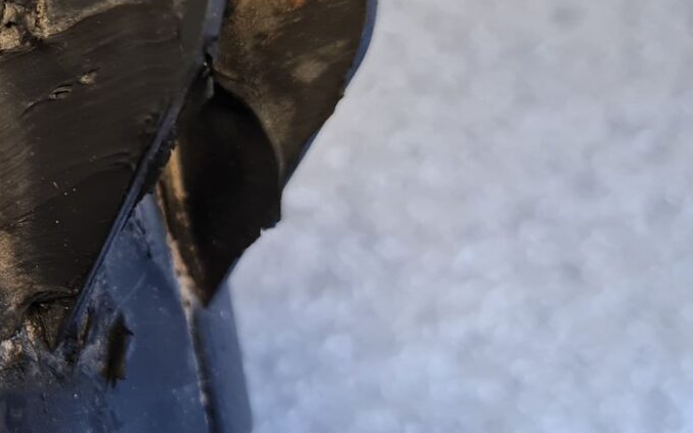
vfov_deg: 22.7
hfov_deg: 32.4
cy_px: 200
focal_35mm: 57
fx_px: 1076
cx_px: -21
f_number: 1.8
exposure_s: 1/50
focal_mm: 5.4
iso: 250
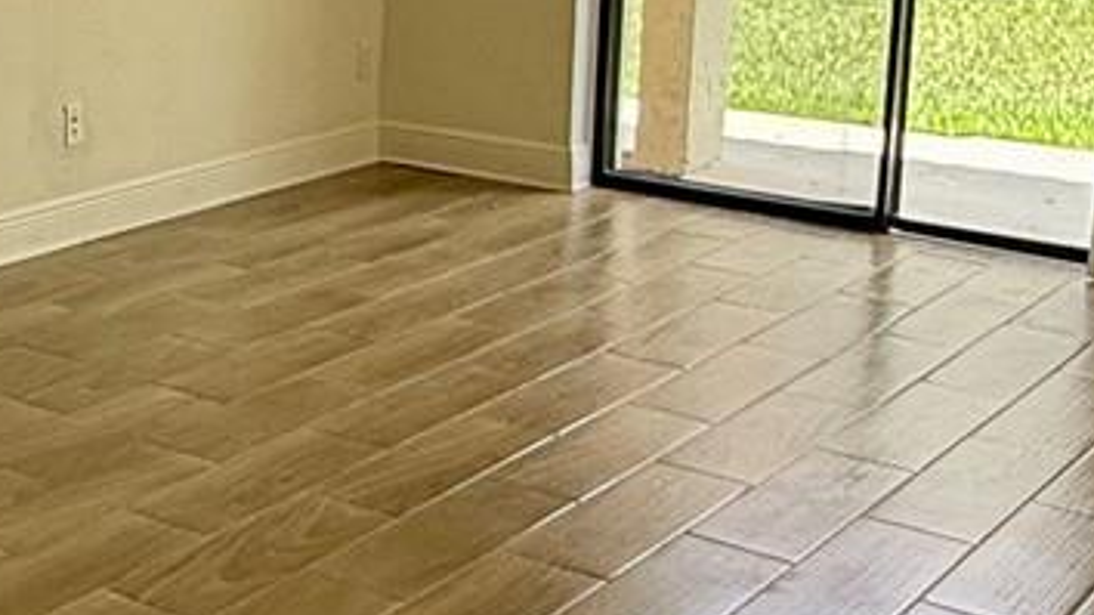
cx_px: 3
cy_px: 87
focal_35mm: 69
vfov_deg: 17.3
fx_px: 2001
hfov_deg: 28.7
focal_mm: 2.22
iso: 64
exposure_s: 1/186
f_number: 2.2
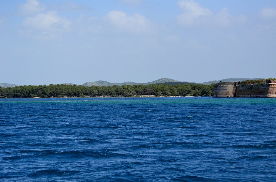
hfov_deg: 19.5
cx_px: 138
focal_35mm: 105
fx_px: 803
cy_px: 91
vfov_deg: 13.0
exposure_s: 1/8000
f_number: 4.5
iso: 1000
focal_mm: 70
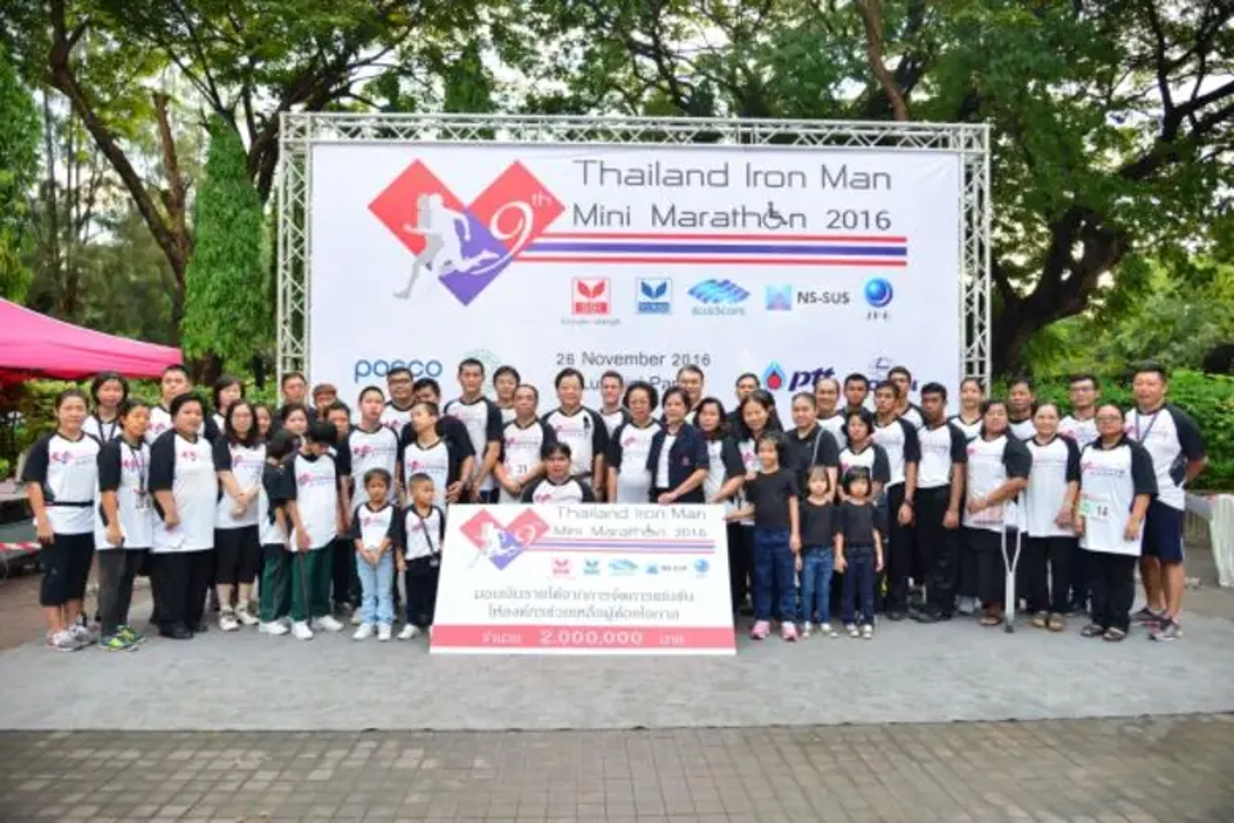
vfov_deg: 53.1
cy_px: 412
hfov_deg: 73.7
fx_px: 823
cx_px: 617
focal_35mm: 24
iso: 2500
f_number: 4
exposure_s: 1/250
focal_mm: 24
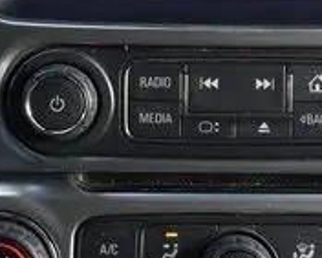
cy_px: 48
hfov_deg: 14.2
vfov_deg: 11.4
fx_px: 1287
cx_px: 221
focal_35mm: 135
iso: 400
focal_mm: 19
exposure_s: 1/60
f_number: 5
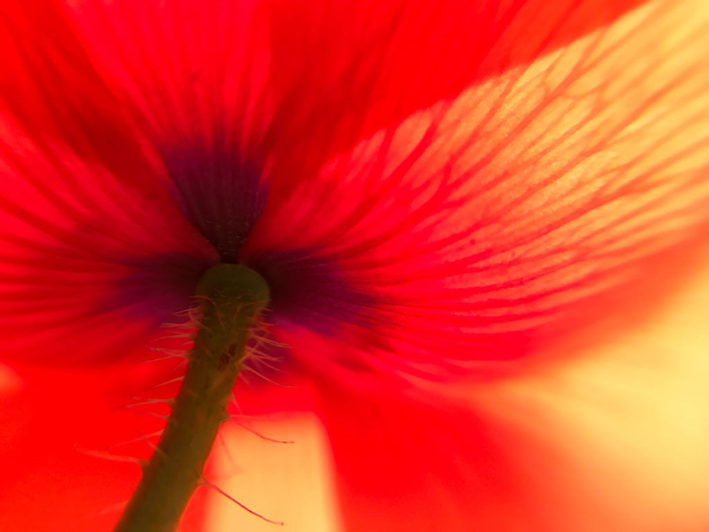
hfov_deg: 63.4
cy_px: 266
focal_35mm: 28
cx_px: 354
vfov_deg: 49.7
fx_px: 573
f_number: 1.8
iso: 40
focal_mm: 3.99
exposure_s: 1/90
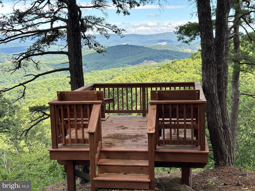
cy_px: 96
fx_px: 354
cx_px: 128
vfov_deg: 30.3
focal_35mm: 48
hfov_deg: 39.7
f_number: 1.78
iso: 64
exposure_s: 1/659
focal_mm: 6.86
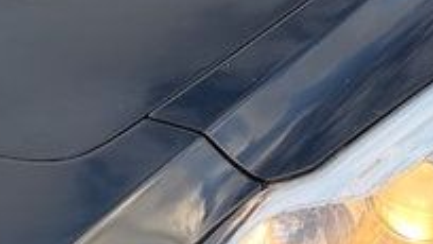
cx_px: 0
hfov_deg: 16.1
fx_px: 1505
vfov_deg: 9.2
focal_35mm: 131
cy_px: 42
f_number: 1.78
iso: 100
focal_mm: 6.76
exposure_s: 1/335
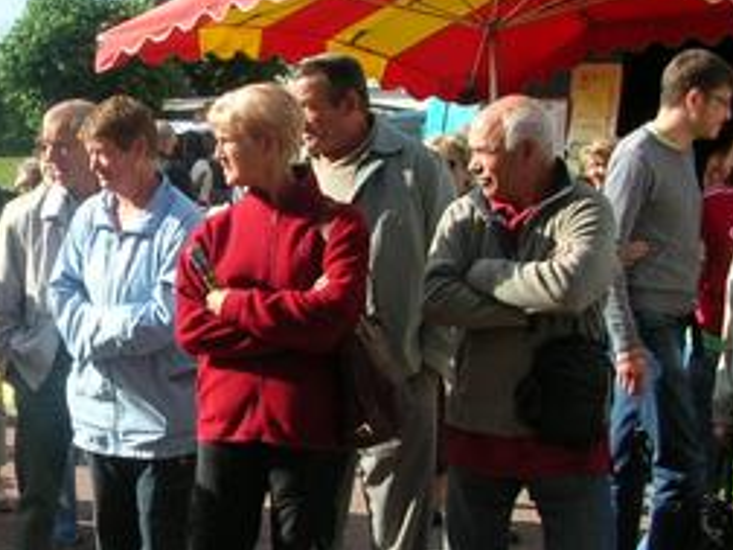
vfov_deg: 16.6
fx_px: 1885
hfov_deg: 21.4
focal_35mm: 89
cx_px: 29
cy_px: 326
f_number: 5.6
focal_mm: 5.8
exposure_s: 1/144
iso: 50
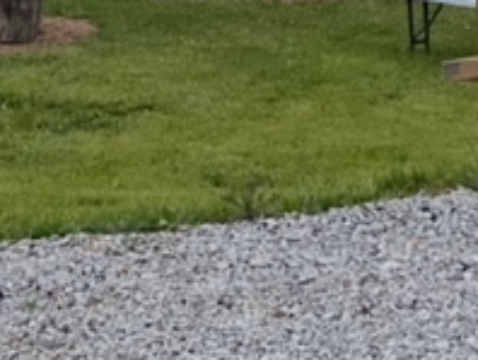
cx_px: 51
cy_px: -188
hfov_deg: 11.7
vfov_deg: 8.6
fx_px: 2323
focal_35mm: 168
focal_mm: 6
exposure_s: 1/15
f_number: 2
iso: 500
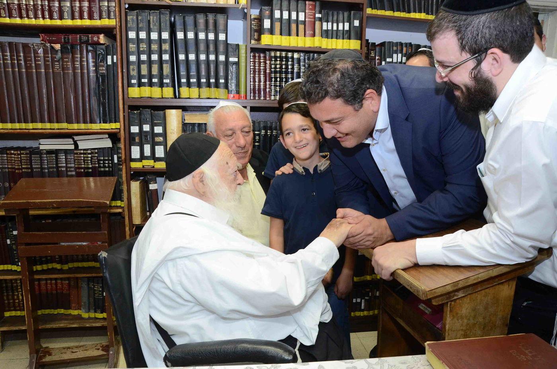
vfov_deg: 47.7
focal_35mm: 27
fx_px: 417
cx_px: 278
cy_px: 184
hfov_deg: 67.5
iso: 800
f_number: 5.6
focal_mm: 18
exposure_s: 1/60
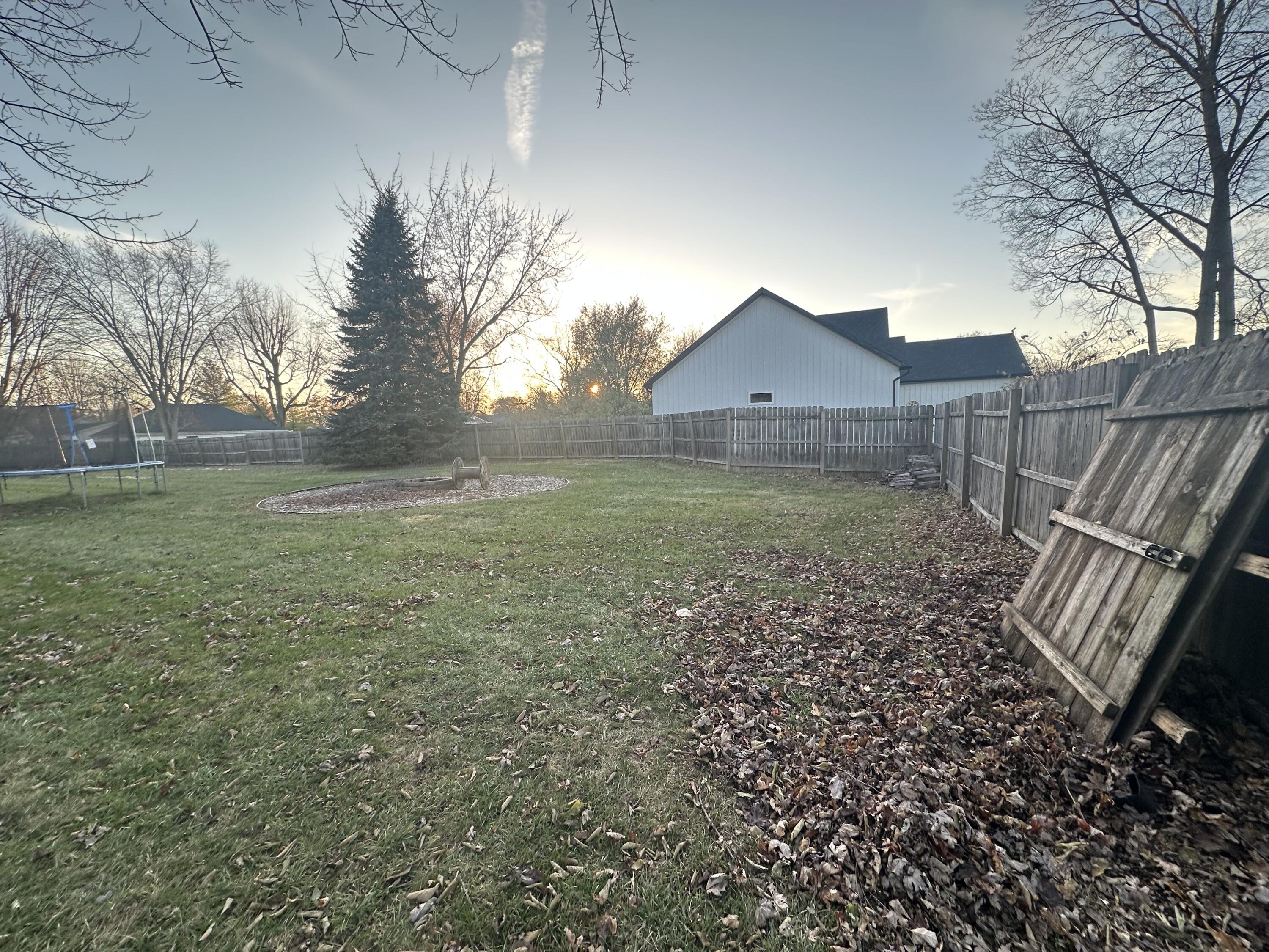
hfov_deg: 102.1
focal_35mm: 14
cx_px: 634
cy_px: 476
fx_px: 513
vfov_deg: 85.7
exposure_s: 1/144
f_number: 2.2
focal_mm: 2.22
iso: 40
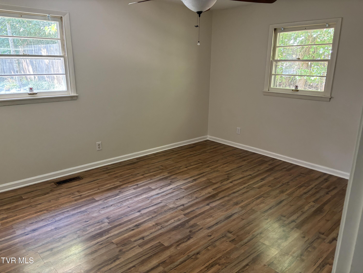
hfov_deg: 67.3
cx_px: 182
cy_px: 136
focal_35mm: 26
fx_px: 273
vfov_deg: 53.1
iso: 250
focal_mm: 5.96
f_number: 1.6
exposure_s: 1/60
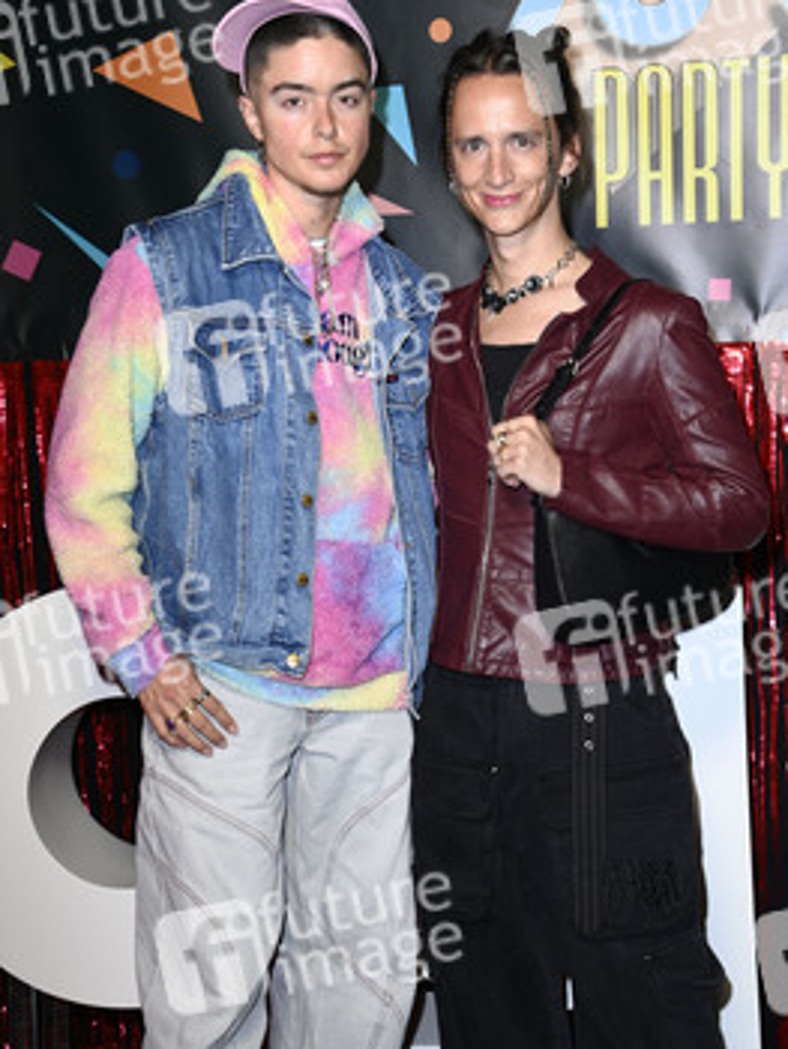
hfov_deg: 21.6
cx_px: 395
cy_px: 495
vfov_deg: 28.5
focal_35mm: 68
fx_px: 2061
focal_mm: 62
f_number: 5.6
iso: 2000
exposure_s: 1/250
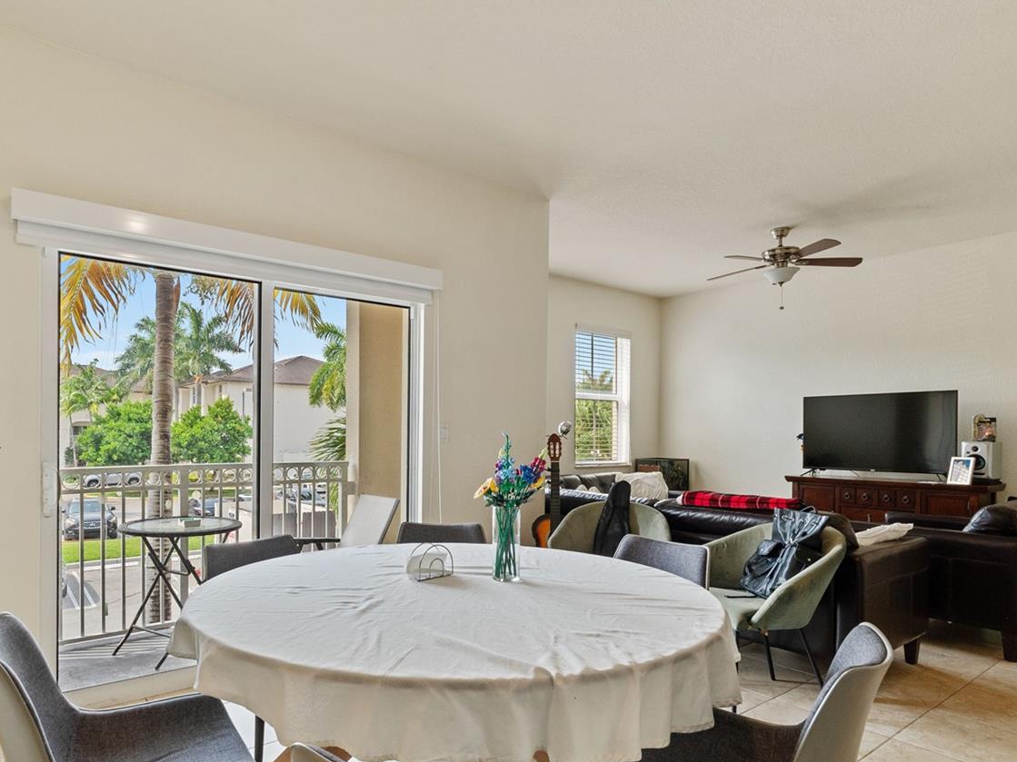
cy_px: 446
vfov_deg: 60.7
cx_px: 436
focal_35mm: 22
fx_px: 646
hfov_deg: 76.0
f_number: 13
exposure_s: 1/25
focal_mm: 16
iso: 640
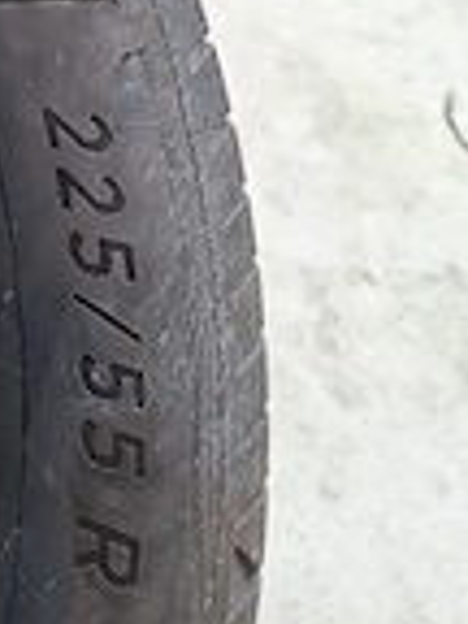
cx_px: -91
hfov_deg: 21.3
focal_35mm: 64
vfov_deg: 29.2
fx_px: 1154
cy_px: 78
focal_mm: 5.54
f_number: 1.8
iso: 50
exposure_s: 1/120
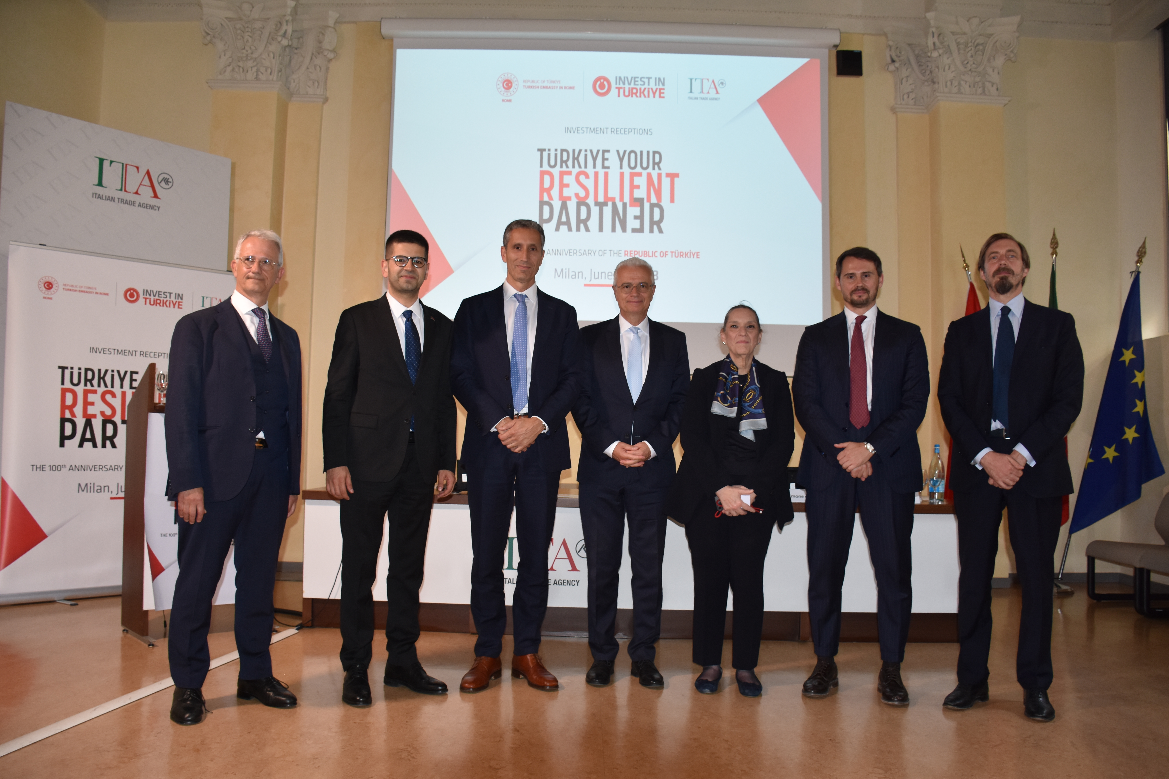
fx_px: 877
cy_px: 390
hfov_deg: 67.4
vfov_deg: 47.9
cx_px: 584
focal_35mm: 27
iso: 640
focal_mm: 18
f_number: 3.5
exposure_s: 1/60
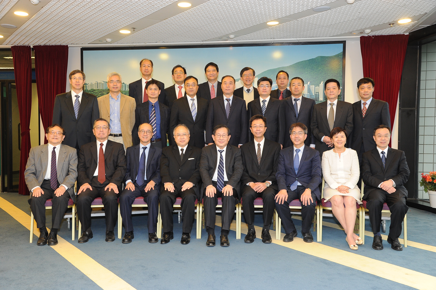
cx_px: 218
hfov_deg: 54.5
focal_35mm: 35
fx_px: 424
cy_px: 145
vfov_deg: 37.8
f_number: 6.3
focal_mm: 35
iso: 2000
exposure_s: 1/50
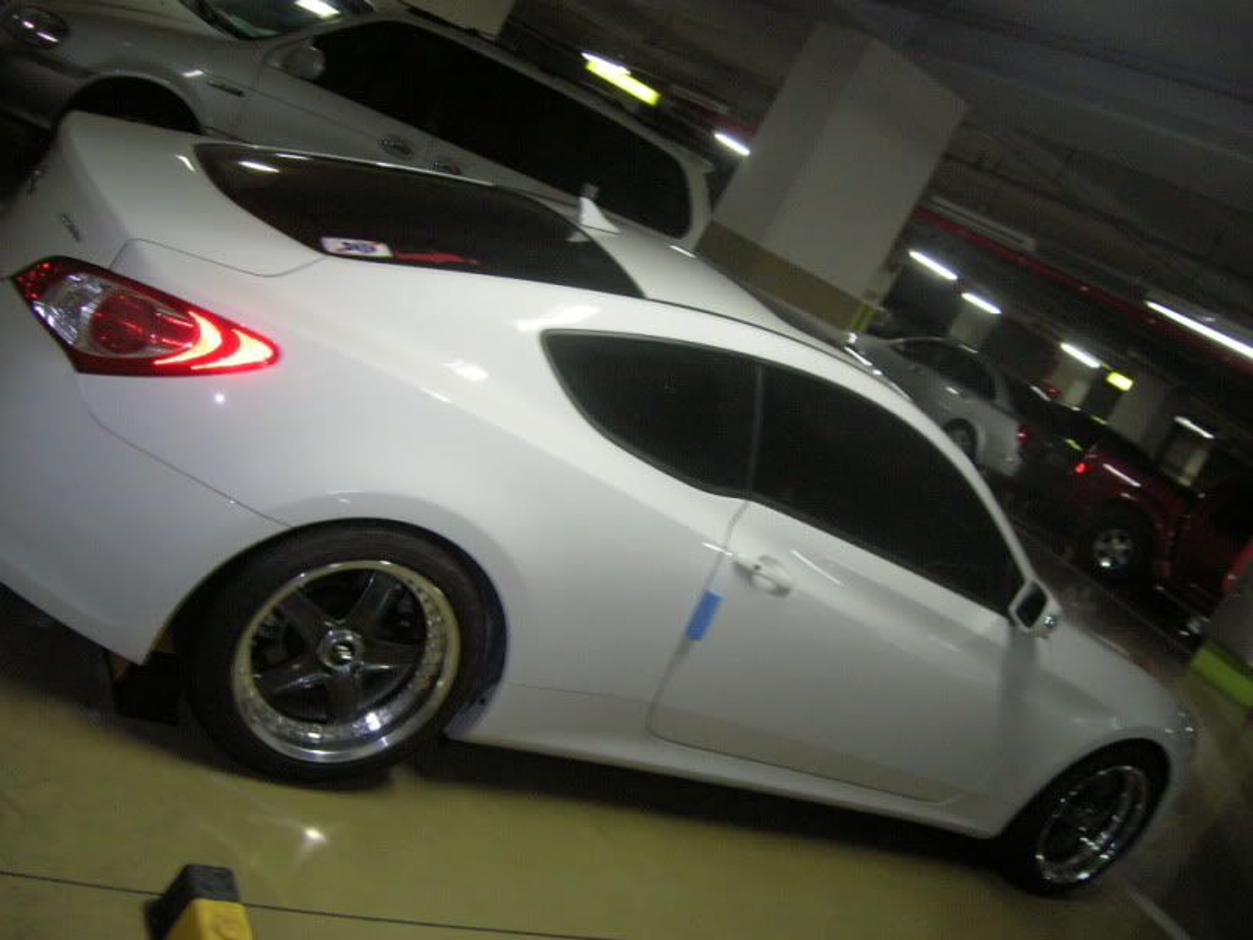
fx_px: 1231
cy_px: 470
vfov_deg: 41.8
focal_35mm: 34
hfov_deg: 54.0
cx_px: 626
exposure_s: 1/13
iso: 200
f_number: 2.9
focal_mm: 5.7
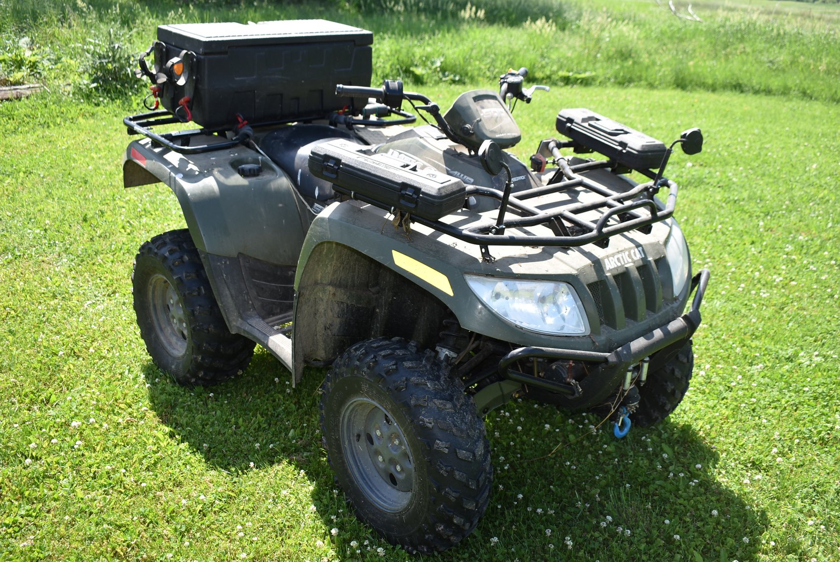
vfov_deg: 38.4
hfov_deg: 55.1
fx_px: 806
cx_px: 420
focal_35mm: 34
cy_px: 281
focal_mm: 23
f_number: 5
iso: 100
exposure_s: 1/200
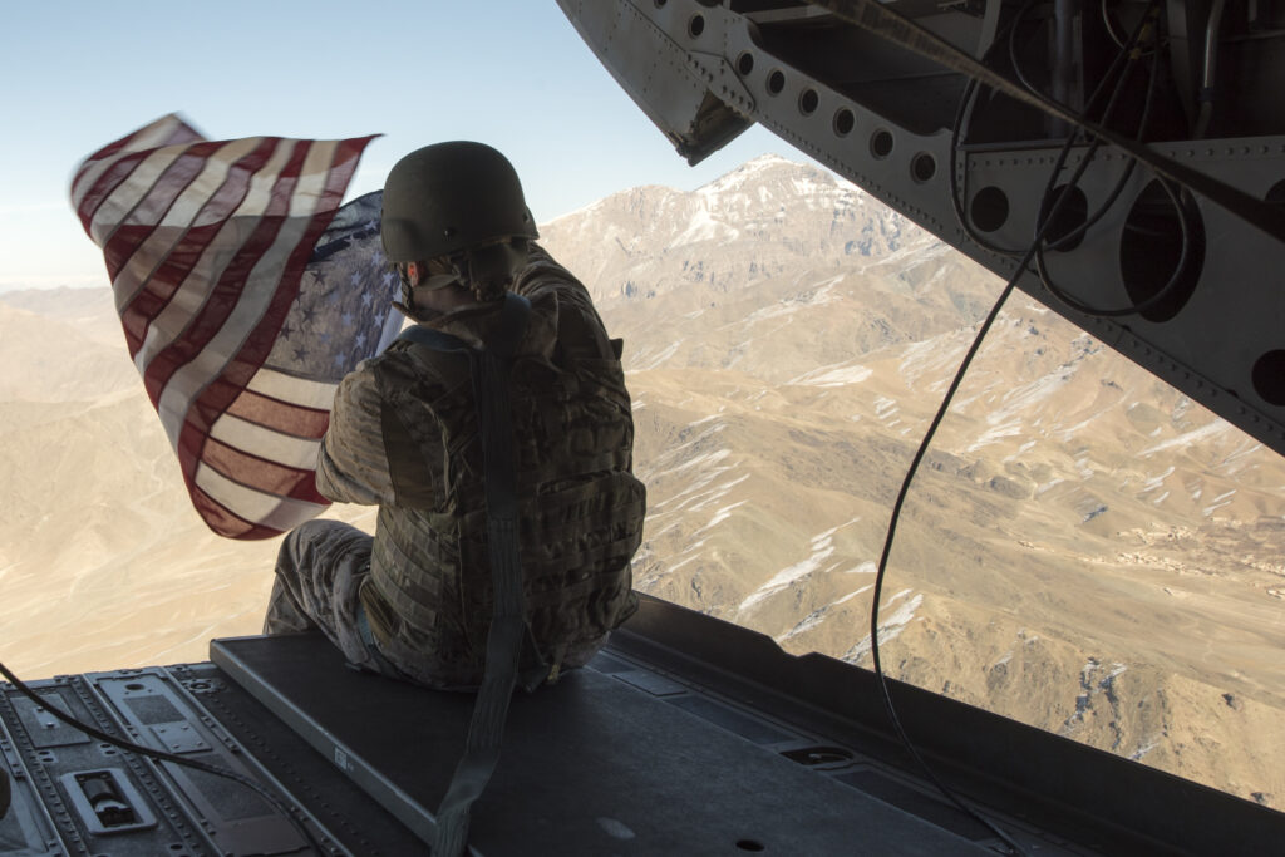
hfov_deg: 73.7
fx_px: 857
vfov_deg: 53.1
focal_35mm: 24
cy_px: 428
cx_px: 642
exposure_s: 1/320
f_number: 11
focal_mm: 24
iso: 160
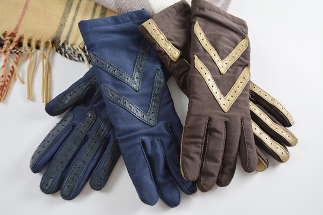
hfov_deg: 53.1
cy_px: 108
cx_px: 162
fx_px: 323
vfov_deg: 36.9
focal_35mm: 36
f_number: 5
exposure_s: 1/100
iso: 400
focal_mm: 24
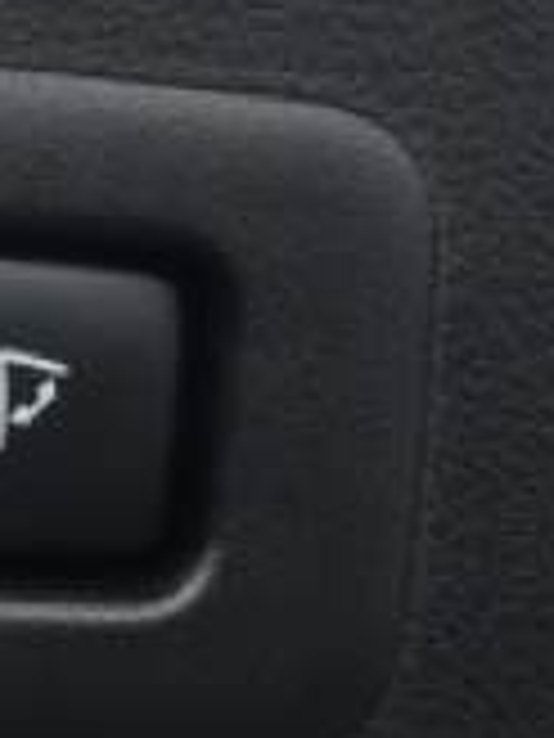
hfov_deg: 13.5
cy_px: -144
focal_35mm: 109
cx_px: 140
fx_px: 2326
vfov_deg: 17.2
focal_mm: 3.99
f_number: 1.8
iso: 20
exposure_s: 1/296
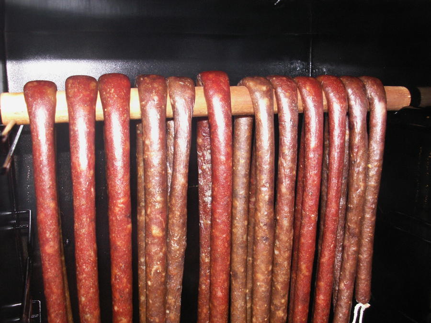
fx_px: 436
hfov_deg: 52.6
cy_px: 162
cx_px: 216
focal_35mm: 35
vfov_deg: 40.7
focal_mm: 5.86
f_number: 2.8
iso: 160
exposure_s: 1/40
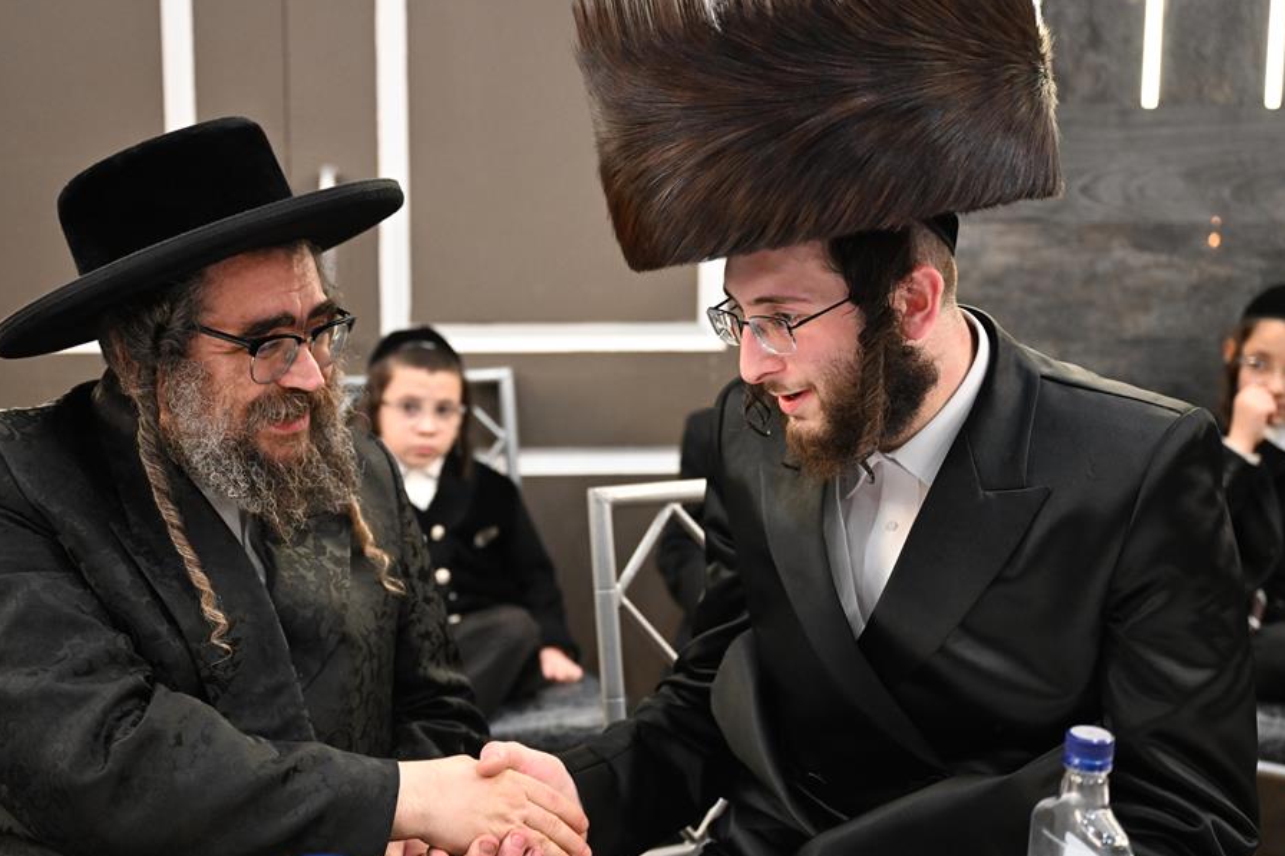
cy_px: 415
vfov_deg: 28.1
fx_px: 1713
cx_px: 591
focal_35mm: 48
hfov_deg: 41.1
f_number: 2.8
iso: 4000
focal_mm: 42
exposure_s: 1/250
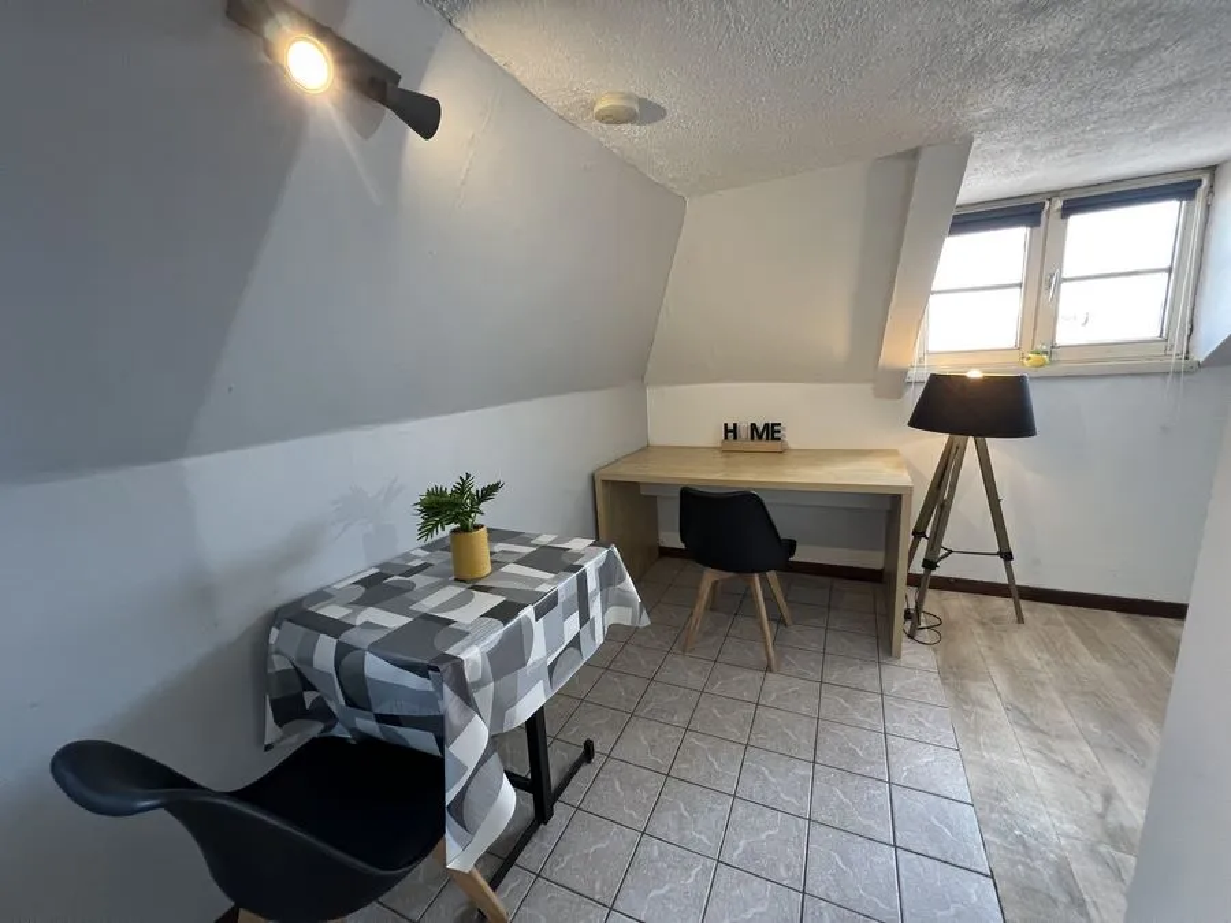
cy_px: 462
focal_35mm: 13
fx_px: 462
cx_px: 616
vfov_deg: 89.9
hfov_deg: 106.2
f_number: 1.8
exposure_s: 1/100
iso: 250
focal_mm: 1.57
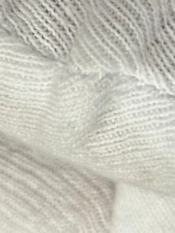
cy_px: -96
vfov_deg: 6.6
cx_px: -274
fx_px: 1988
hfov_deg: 4.9
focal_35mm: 295
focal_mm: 6.86
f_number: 1.78
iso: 64
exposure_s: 1/1157
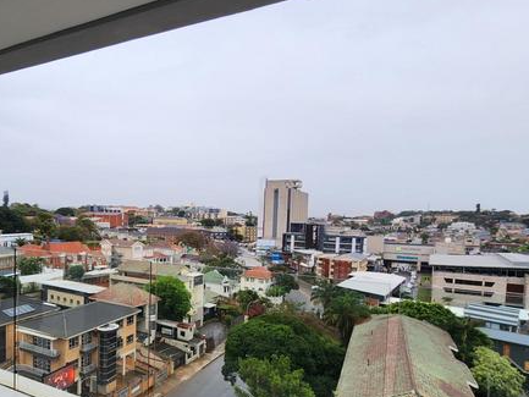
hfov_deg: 66.8
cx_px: 128
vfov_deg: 56.3
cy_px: 242
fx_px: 367
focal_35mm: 24
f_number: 2.2
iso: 50
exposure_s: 1/247
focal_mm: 2.2
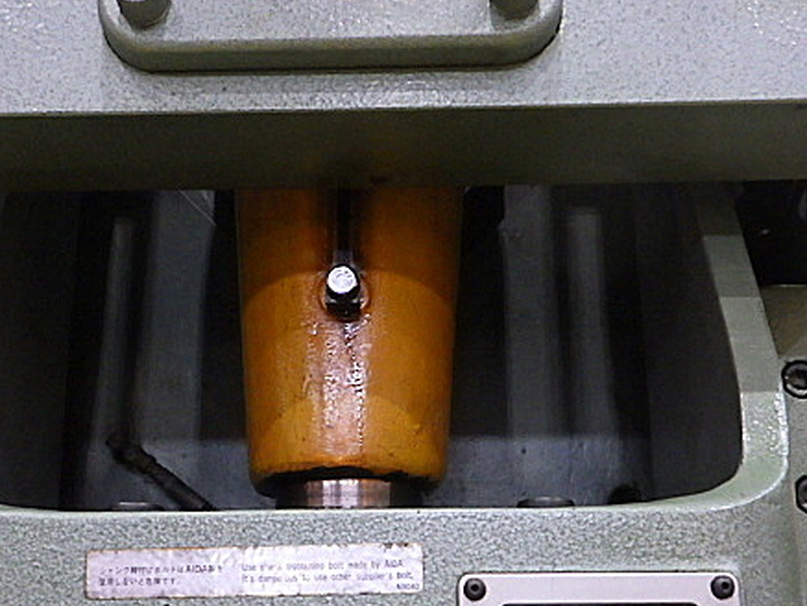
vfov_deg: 34.6
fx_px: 956
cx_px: 366
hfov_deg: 45.7
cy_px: 432
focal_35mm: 41
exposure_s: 1/45
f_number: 3.5
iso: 1250
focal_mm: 5
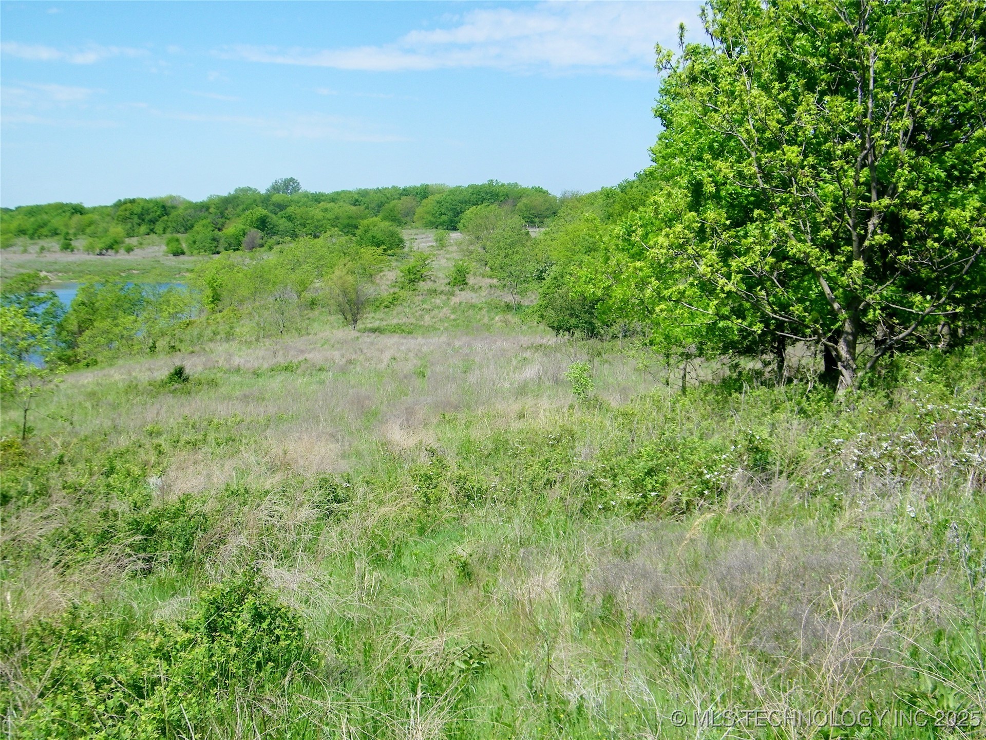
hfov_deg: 42.1
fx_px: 1282
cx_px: 493
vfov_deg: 32.2
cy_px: 370
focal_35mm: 45
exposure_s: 1/200
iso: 80
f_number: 7.8
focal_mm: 8.1
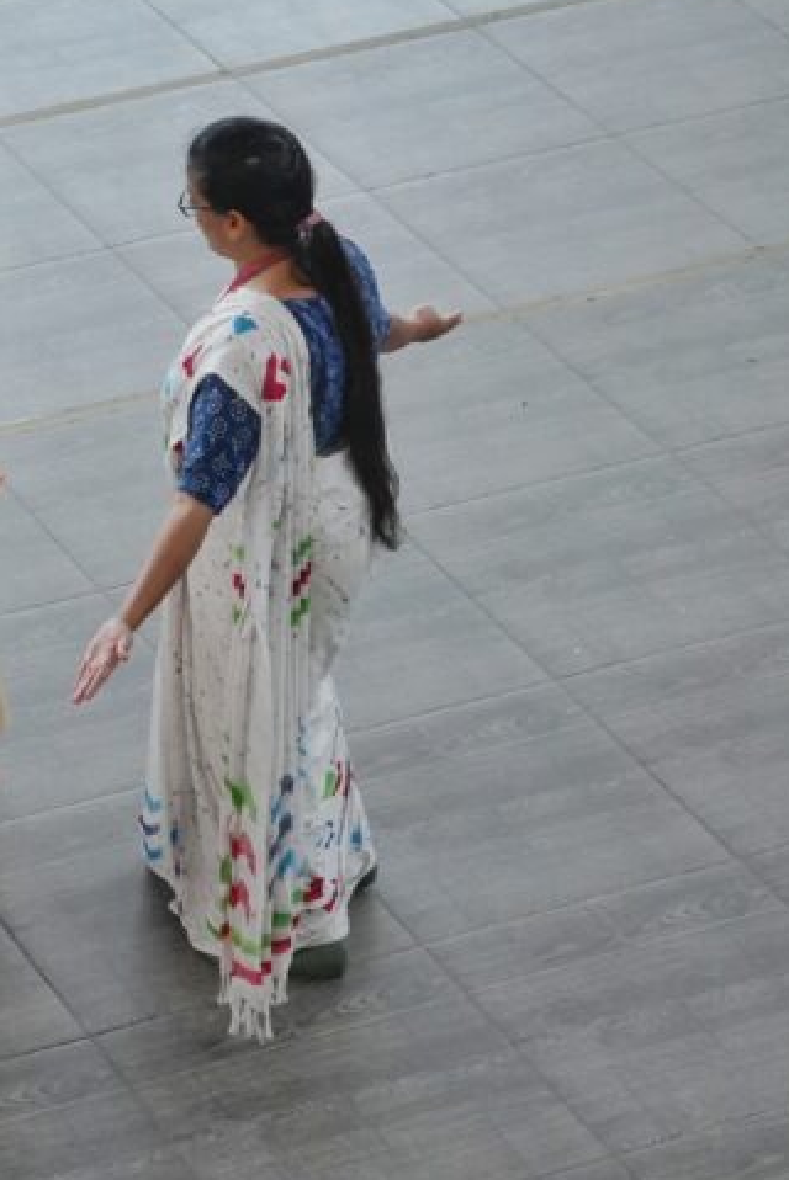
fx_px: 4628
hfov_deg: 9.5
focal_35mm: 141
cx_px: -399
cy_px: 455
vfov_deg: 14.5
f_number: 4.5
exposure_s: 1/400
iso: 1250
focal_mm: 44
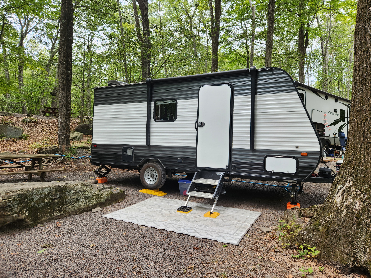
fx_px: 247
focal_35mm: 23
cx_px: 186
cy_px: 139
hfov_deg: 73.9
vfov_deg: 58.9
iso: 25
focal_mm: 5.4
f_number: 1.8
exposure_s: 1/180
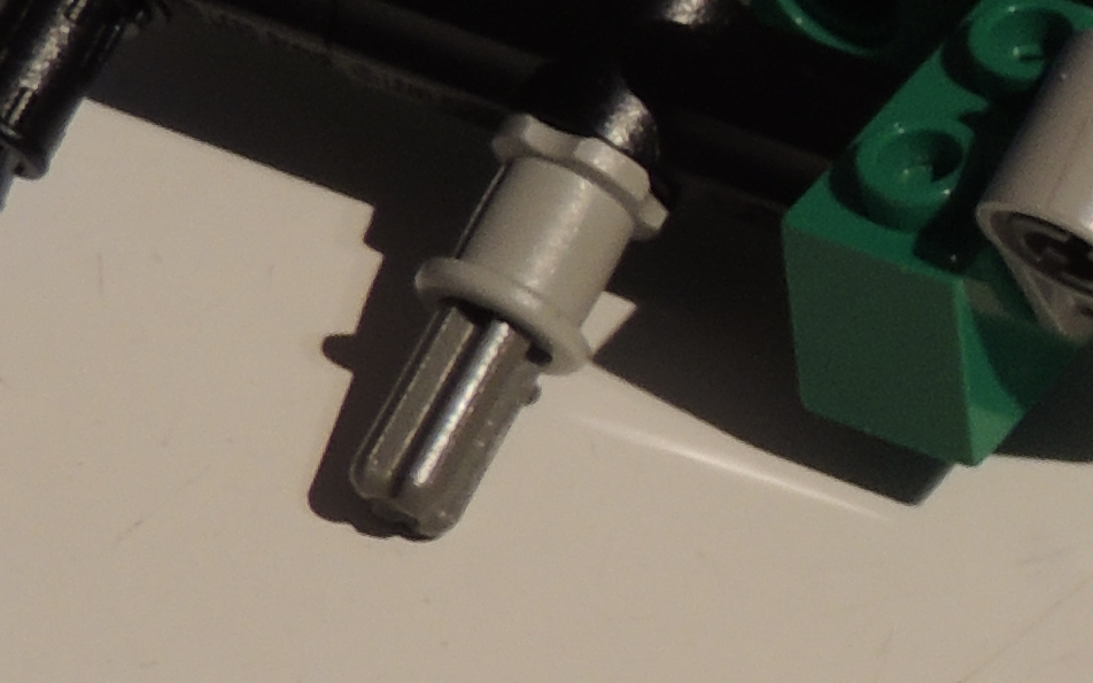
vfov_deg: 3.7
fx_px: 10694
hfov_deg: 5.7
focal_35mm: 359
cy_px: 527
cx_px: 2104
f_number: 3.9
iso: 100
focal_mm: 12.4
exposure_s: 1/3
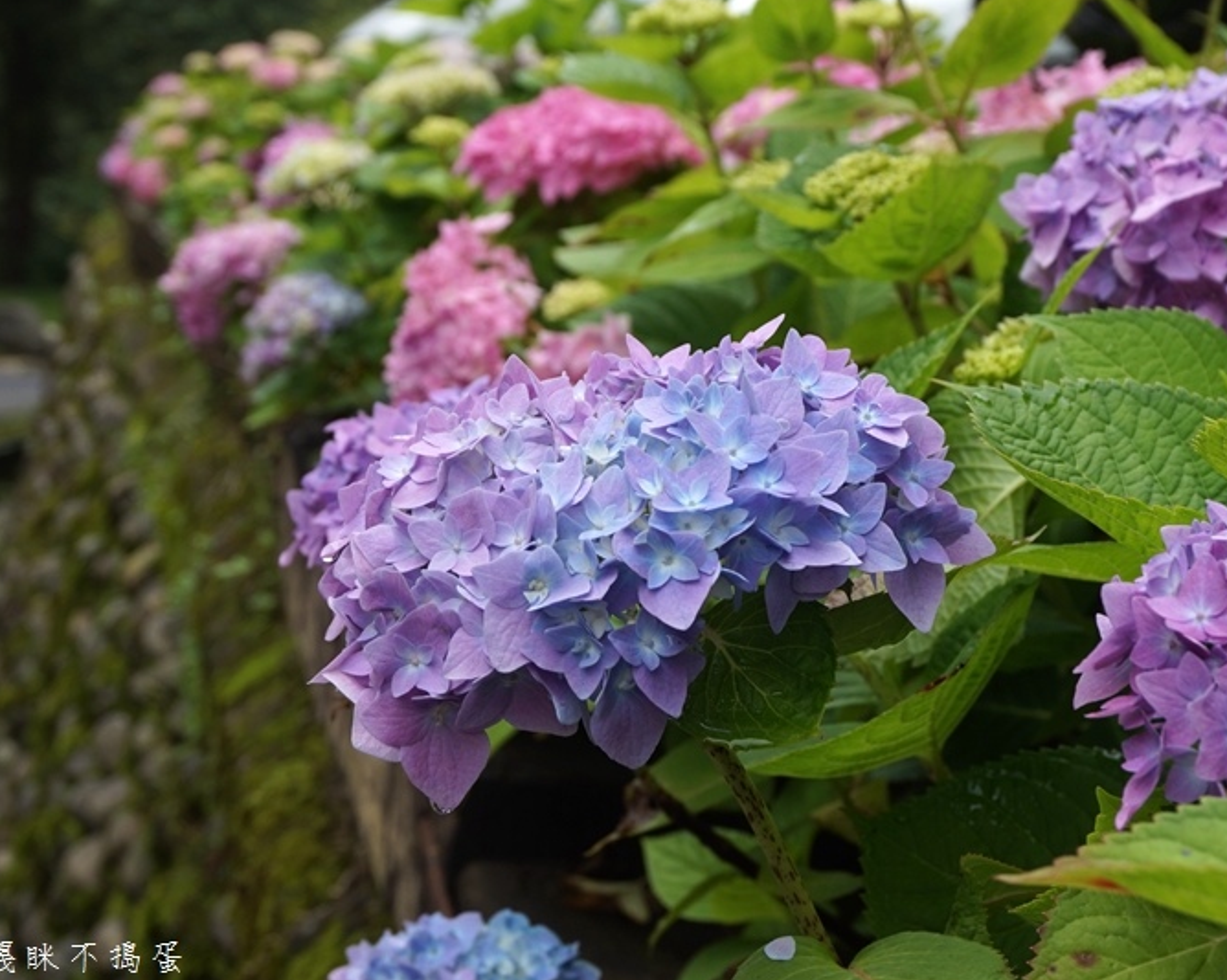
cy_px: 492
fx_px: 1945
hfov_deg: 34.9
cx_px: 713
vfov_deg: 28.3
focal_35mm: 54
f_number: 8
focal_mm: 31
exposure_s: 1/80
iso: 100
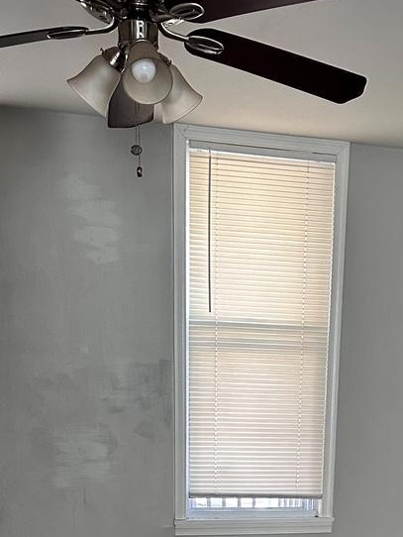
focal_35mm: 68
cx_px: 285
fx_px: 1055
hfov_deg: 21.5
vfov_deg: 24.8
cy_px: 700
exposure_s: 1/60
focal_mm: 6.86
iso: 250
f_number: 1.78
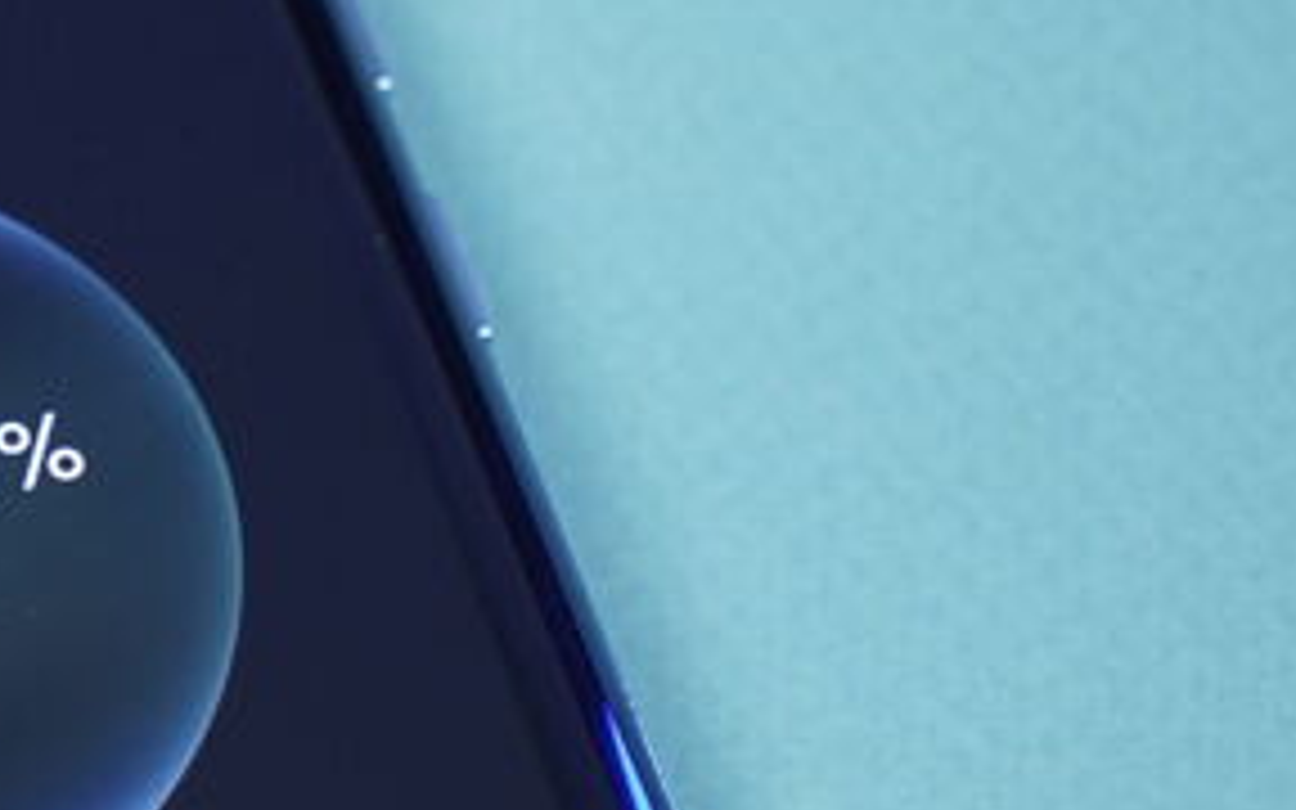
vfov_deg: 6.5
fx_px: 7135
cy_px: 864
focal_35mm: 202
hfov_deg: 10.2
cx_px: -297
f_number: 5
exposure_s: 1/125
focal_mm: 69
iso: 1250
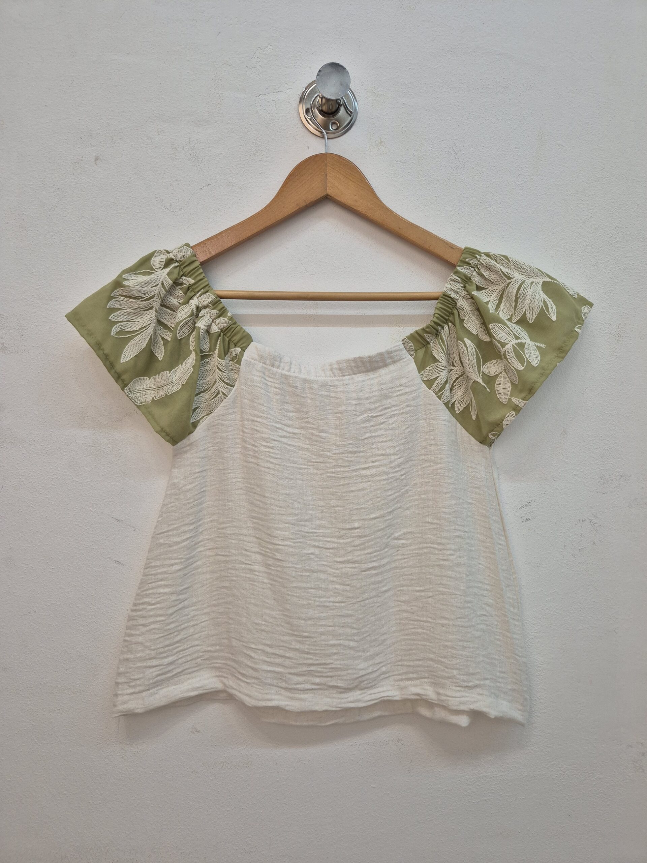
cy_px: 432
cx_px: 324
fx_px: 573
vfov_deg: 73.9
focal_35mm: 23
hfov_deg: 58.9
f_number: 1.8
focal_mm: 5.4
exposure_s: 1/120
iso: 200
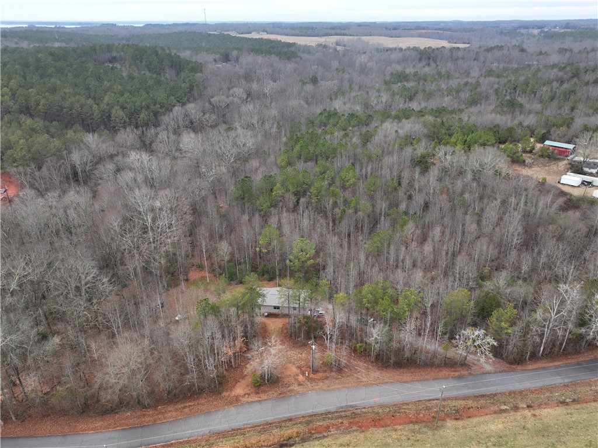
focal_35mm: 24
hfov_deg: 71.6
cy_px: 224
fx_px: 414
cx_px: 299
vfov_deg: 56.8
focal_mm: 12.29
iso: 110
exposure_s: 1/25
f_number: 2.8
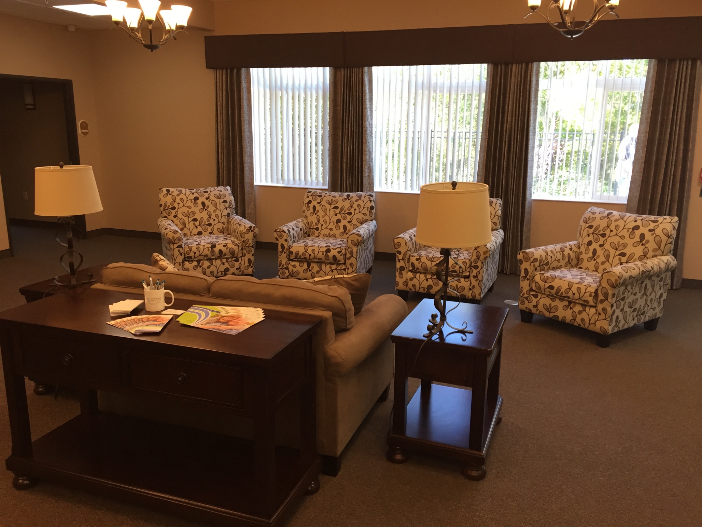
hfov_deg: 61.7
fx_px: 588
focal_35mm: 29
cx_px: 351
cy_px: 264
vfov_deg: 48.2
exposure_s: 1/30
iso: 40
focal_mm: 4.15
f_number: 2.2
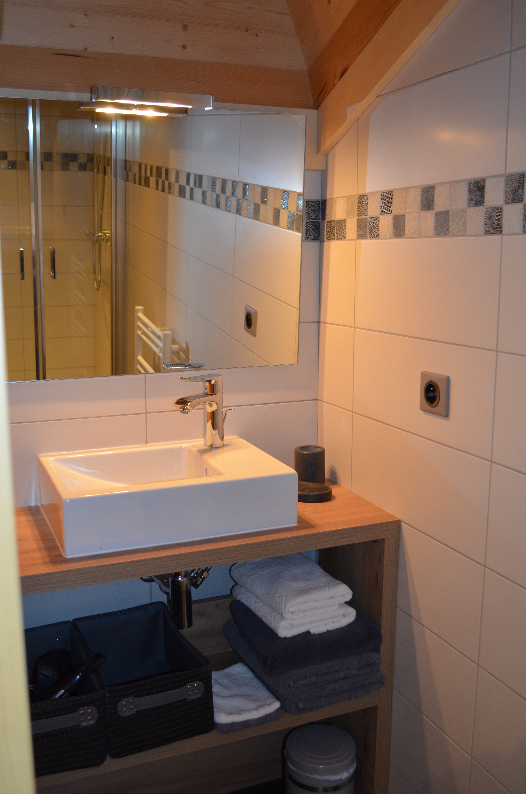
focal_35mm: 36
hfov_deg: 36.7
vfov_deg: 53.2
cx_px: 263
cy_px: 397
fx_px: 793
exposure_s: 1/60
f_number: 4
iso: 720
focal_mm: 24
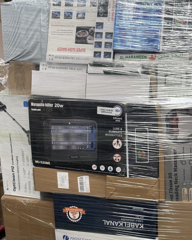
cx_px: 131
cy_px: 198
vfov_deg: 41.6
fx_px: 298
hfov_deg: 35.2
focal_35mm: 42
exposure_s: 1/100
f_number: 1.78
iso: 125
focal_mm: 6.76
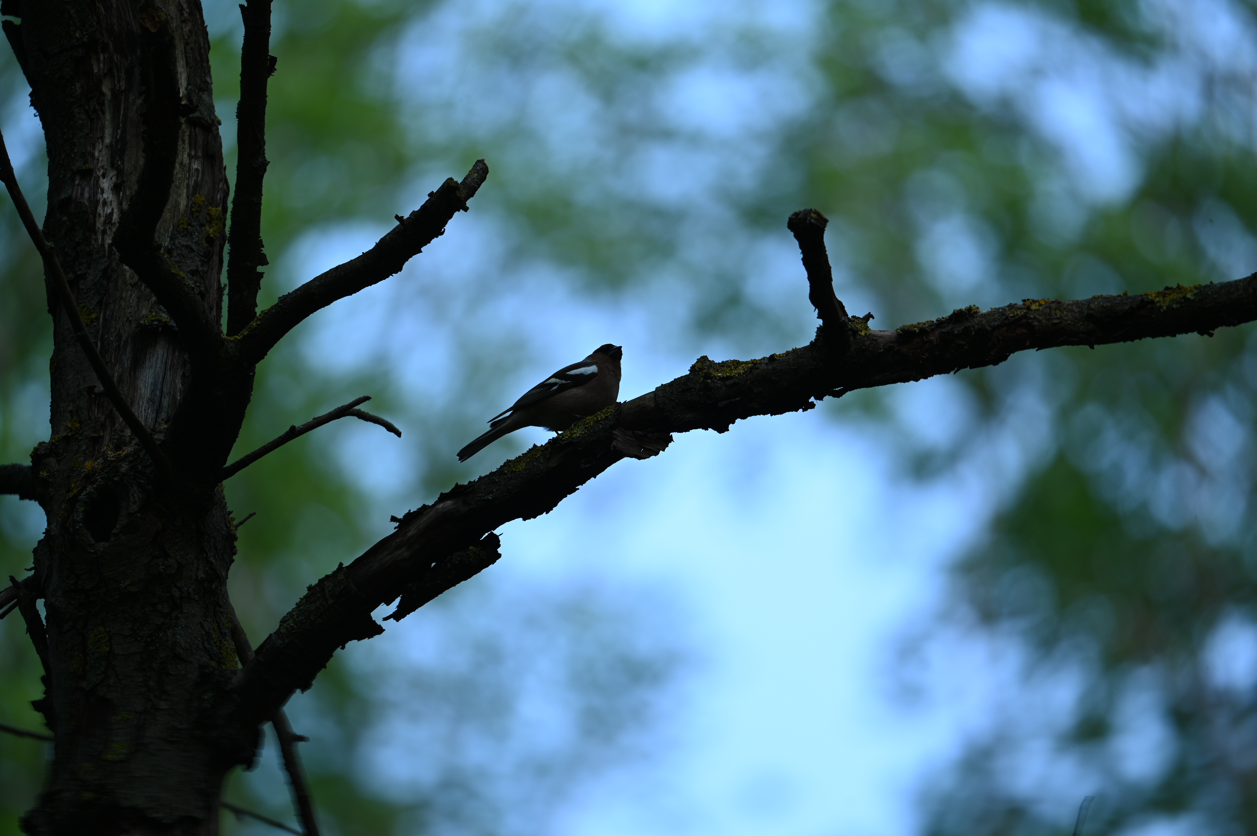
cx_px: 628
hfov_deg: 4.1
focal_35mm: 500
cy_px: 418
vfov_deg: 2.7
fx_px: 17446
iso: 125
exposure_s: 1/100
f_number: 6.7
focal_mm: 500
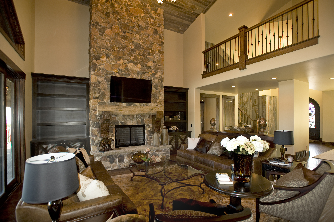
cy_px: 111
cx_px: 167
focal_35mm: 17
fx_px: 158
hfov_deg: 93.3
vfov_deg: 70.4
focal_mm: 17
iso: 400
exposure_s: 1/40
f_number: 3.5
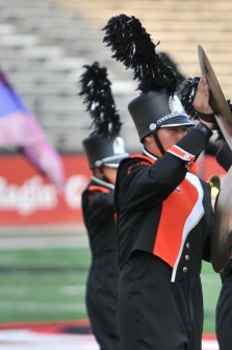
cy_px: 283
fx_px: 5197
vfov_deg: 3.9
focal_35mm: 536
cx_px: 195
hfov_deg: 2.6
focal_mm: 200
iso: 200
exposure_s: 1/800
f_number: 2.8
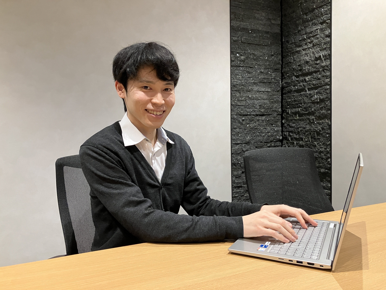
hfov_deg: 63.4
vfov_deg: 49.7
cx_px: 193
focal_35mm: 28
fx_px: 312
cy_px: 145
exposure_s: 1/40
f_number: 1.8
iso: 400
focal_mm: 3.99
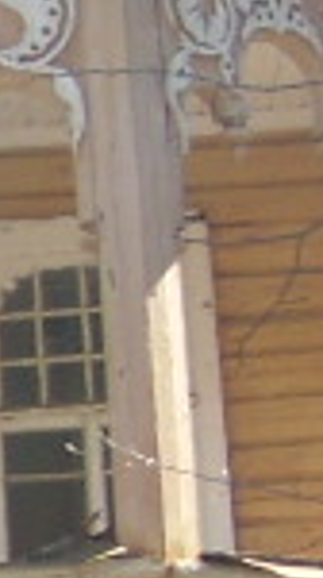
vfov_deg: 8.3
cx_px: -904
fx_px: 3987
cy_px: 482
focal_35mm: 261
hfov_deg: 4.3
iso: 50
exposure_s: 1/228
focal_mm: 5.8
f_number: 2.8
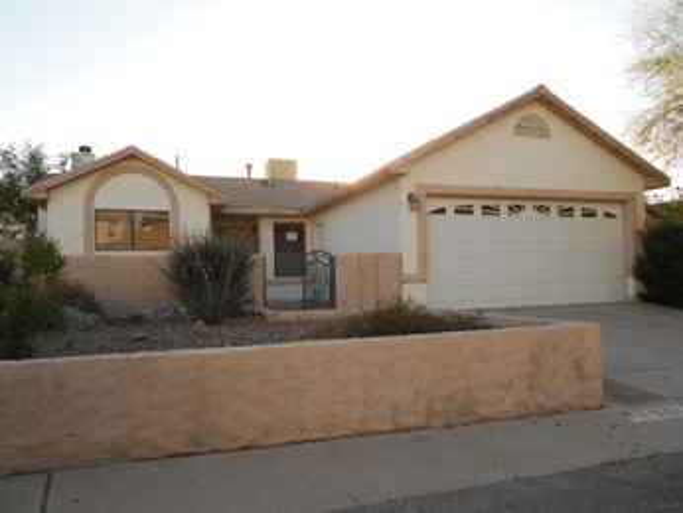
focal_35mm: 26
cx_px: 342
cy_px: 256
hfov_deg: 67.3
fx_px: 513
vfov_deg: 53.1
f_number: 3.2
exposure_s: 1/320
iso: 80
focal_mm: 4.6
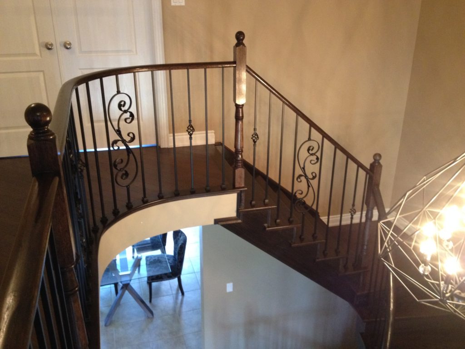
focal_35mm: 35
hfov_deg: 52.6
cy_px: 174
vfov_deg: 40.7
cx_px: 232
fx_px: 470
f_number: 2.4
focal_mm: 4.28
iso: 320
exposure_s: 1/20
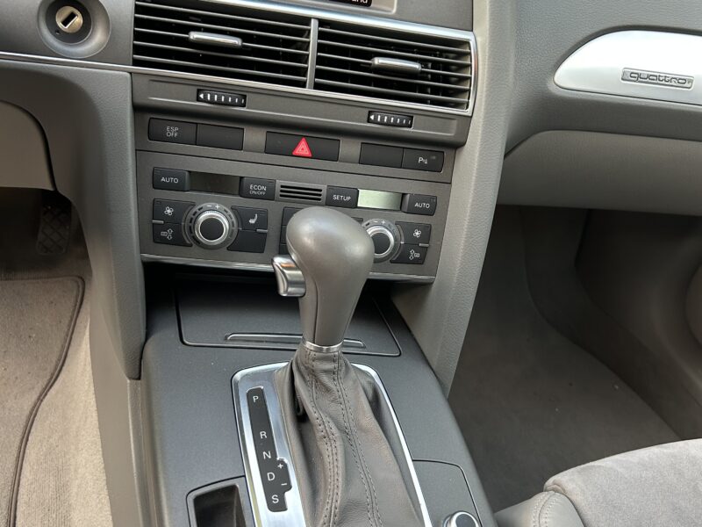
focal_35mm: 26
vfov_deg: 53.1
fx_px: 527
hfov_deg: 67.3
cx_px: 351
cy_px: 264
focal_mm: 5.7
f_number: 1.5
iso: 125
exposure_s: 1/101
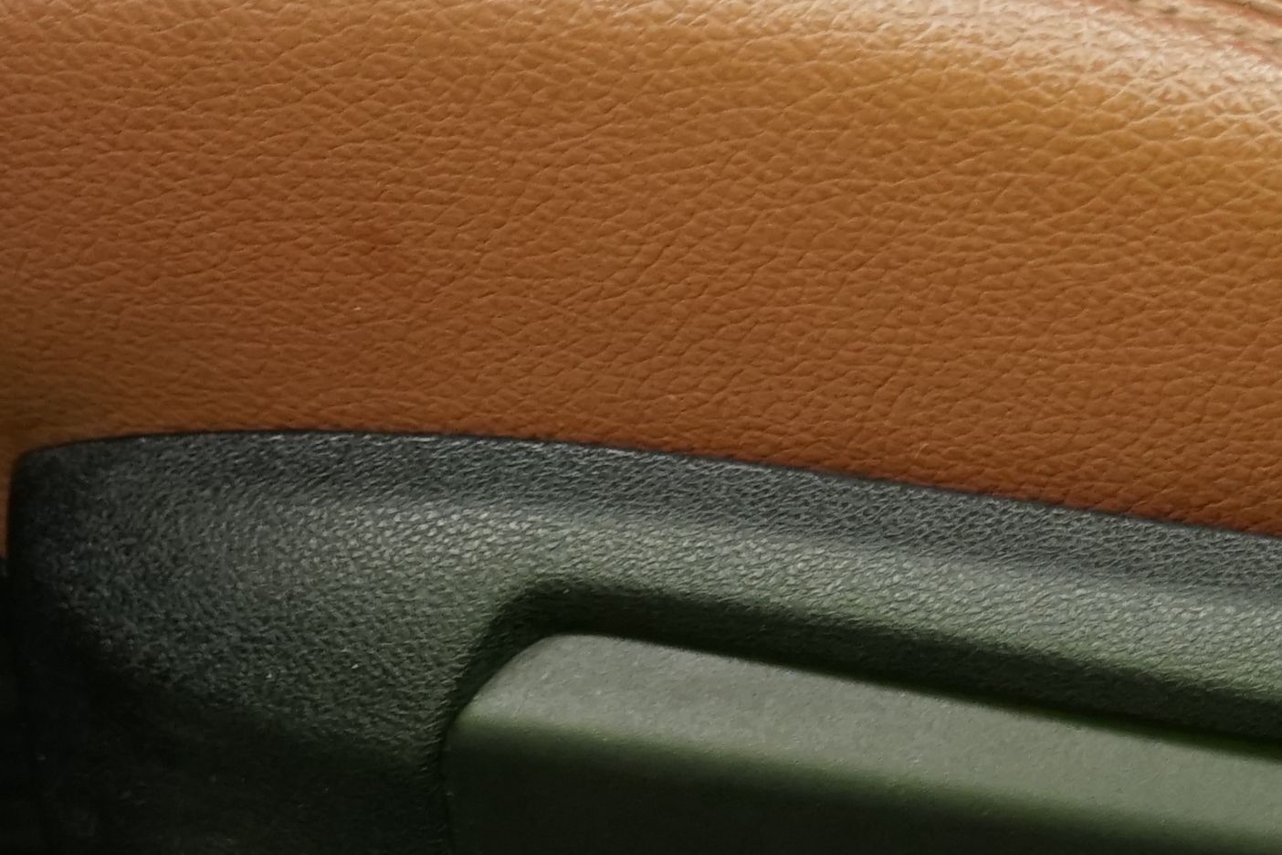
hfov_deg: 13.8
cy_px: 297
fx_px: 5021
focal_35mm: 141
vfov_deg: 9.7
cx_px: 1804
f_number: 4
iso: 1250
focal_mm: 33
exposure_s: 1/30
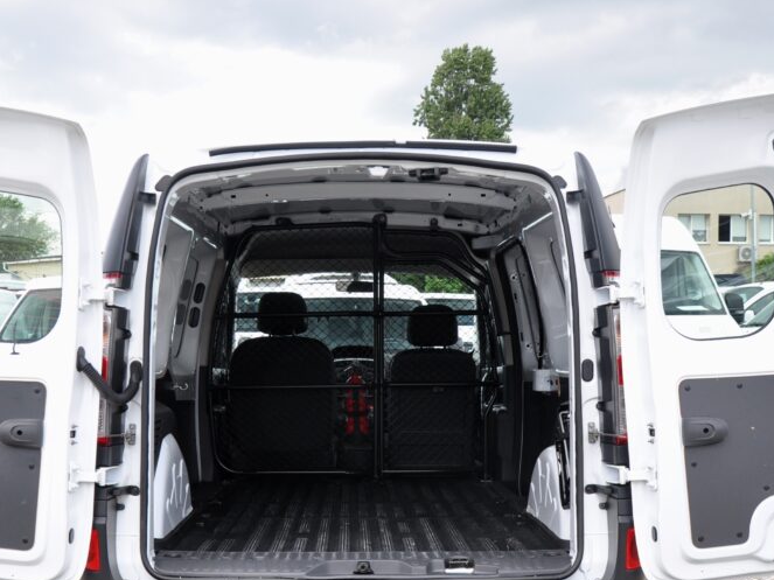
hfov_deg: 40.6
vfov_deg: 30.8
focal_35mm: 47
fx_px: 1045
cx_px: 336
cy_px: 376
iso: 500
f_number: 7.1
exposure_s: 1/200
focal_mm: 21
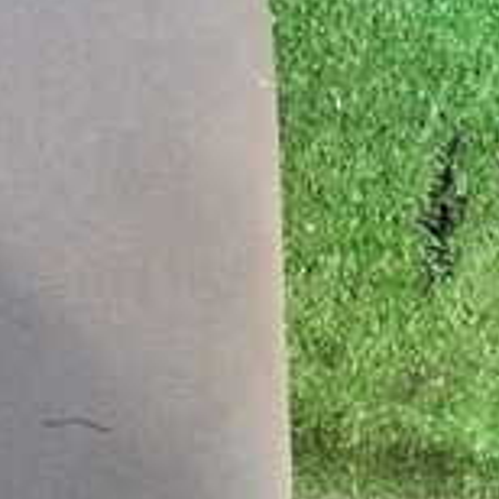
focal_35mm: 86
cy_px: 275
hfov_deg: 18.1
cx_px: -233
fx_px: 1403
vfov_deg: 20.2
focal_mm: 4.5
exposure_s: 1/60
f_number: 2
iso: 100
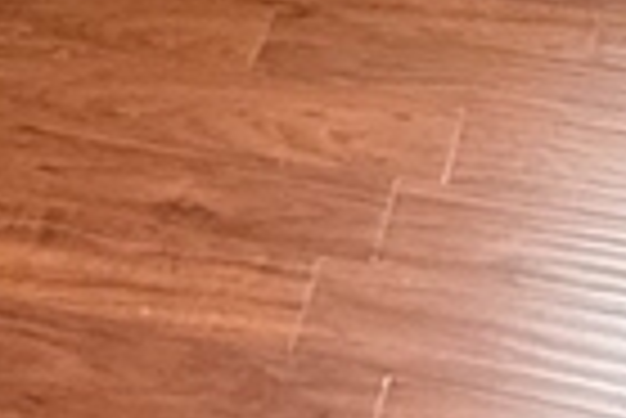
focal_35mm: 107
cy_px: -827
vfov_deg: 9.8
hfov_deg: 19.1
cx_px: 257
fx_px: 1863
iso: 640
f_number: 2.2
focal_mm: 2.22
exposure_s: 1/60
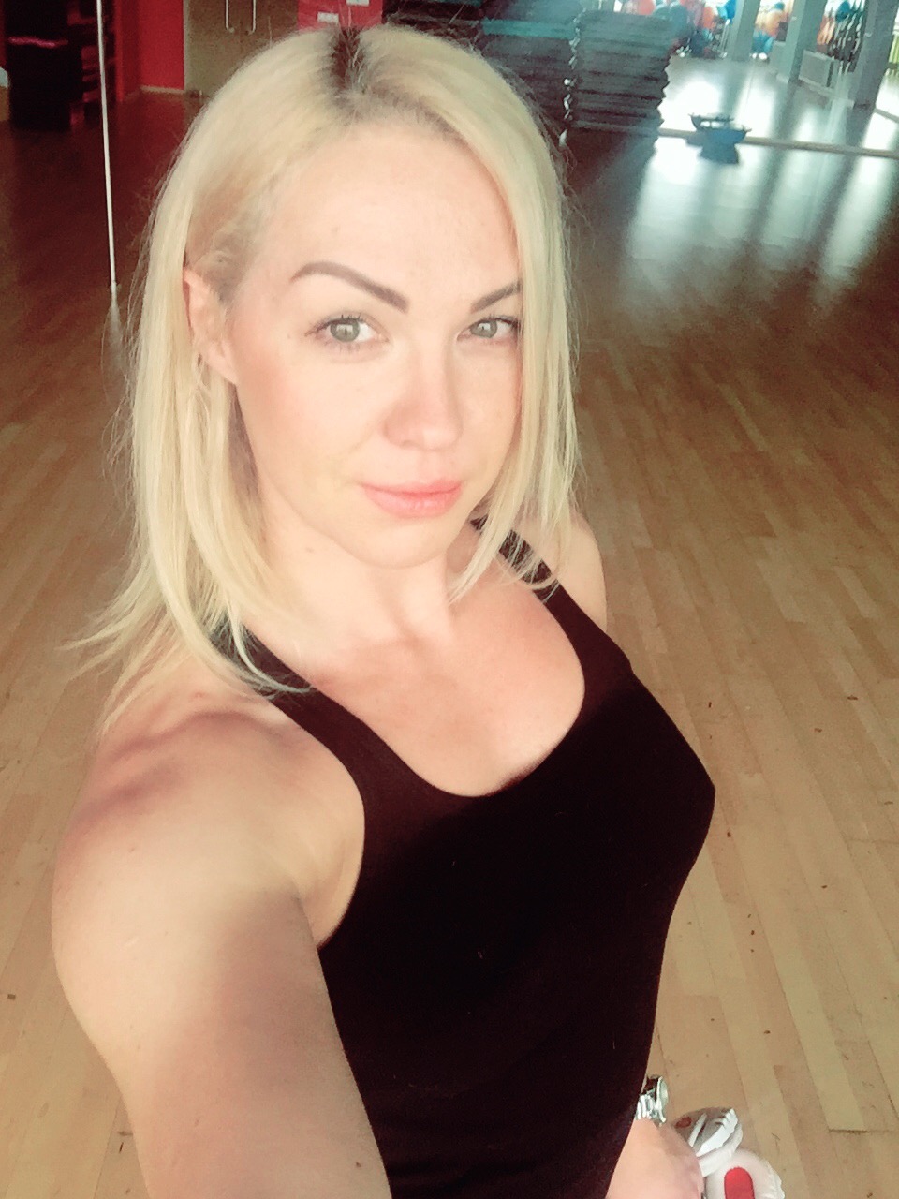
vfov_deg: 58.4
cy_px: 600
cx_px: 450
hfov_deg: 45.4
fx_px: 1073
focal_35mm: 31
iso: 32
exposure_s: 1/50
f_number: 2.2
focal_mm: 2.65
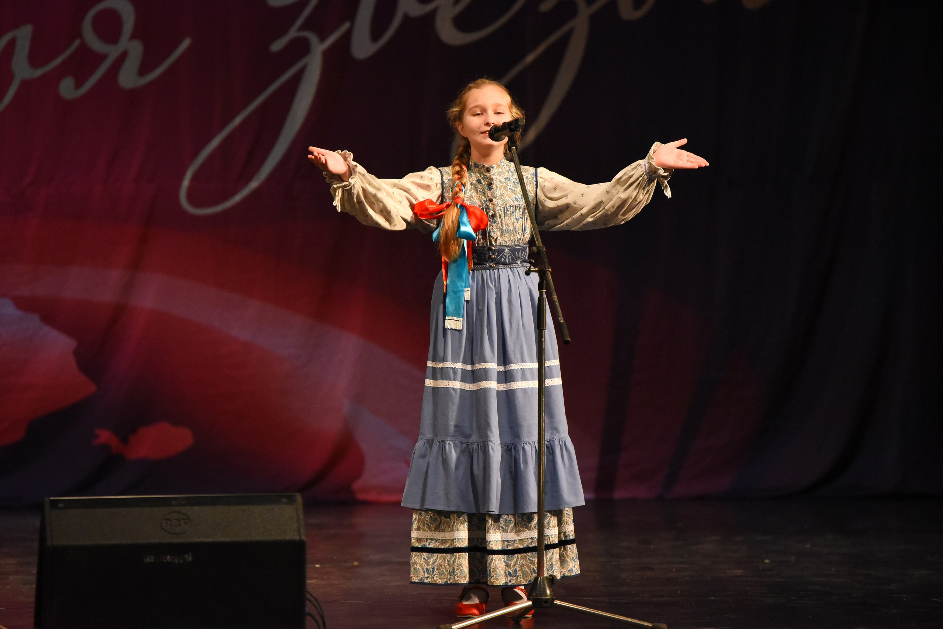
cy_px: 314
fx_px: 5241
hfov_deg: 10.3
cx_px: 472
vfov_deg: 6.9
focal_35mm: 200
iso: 5000
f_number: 3.5
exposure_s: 1/500
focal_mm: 200
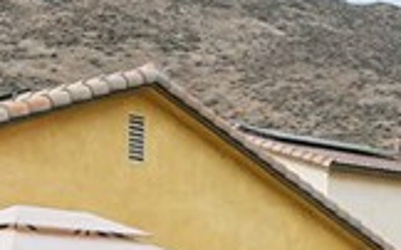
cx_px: -59
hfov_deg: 19.2
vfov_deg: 12.3
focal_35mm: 103
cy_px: 313
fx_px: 1125
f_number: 10
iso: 100
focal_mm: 16
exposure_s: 1/125
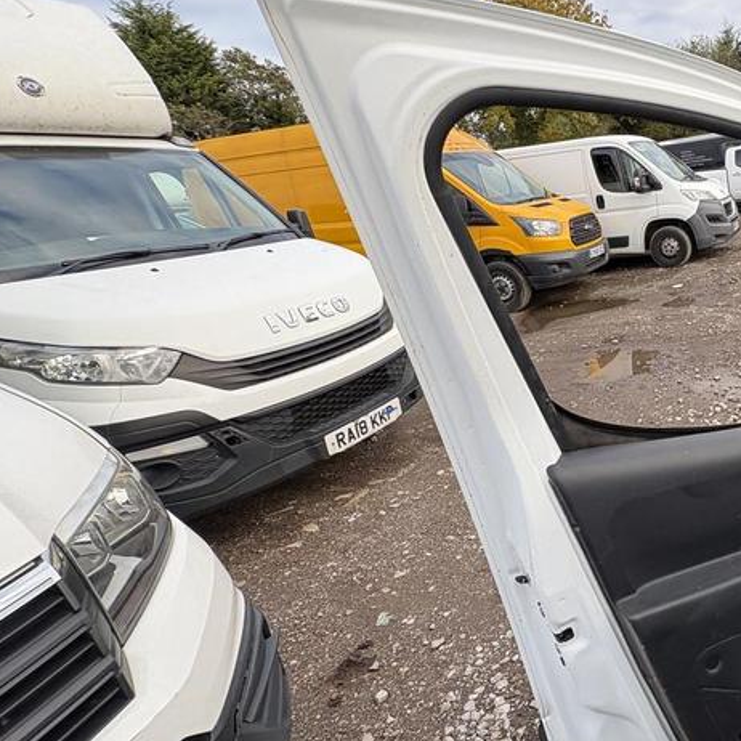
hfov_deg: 54.7
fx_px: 581
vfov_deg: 65.0
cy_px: 369
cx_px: 693
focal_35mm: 24
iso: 40
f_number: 2.2
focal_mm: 2.22
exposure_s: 1/129
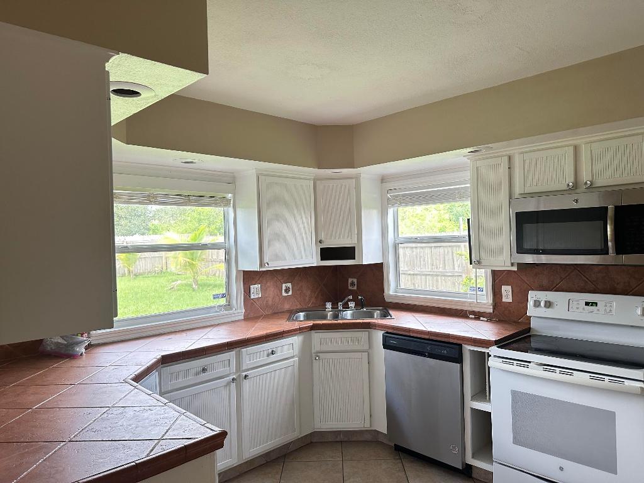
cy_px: 242
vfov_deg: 56.8
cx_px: 322
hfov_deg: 71.6
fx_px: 446
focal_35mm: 24
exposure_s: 1/103
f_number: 1.78
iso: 250
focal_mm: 6.86
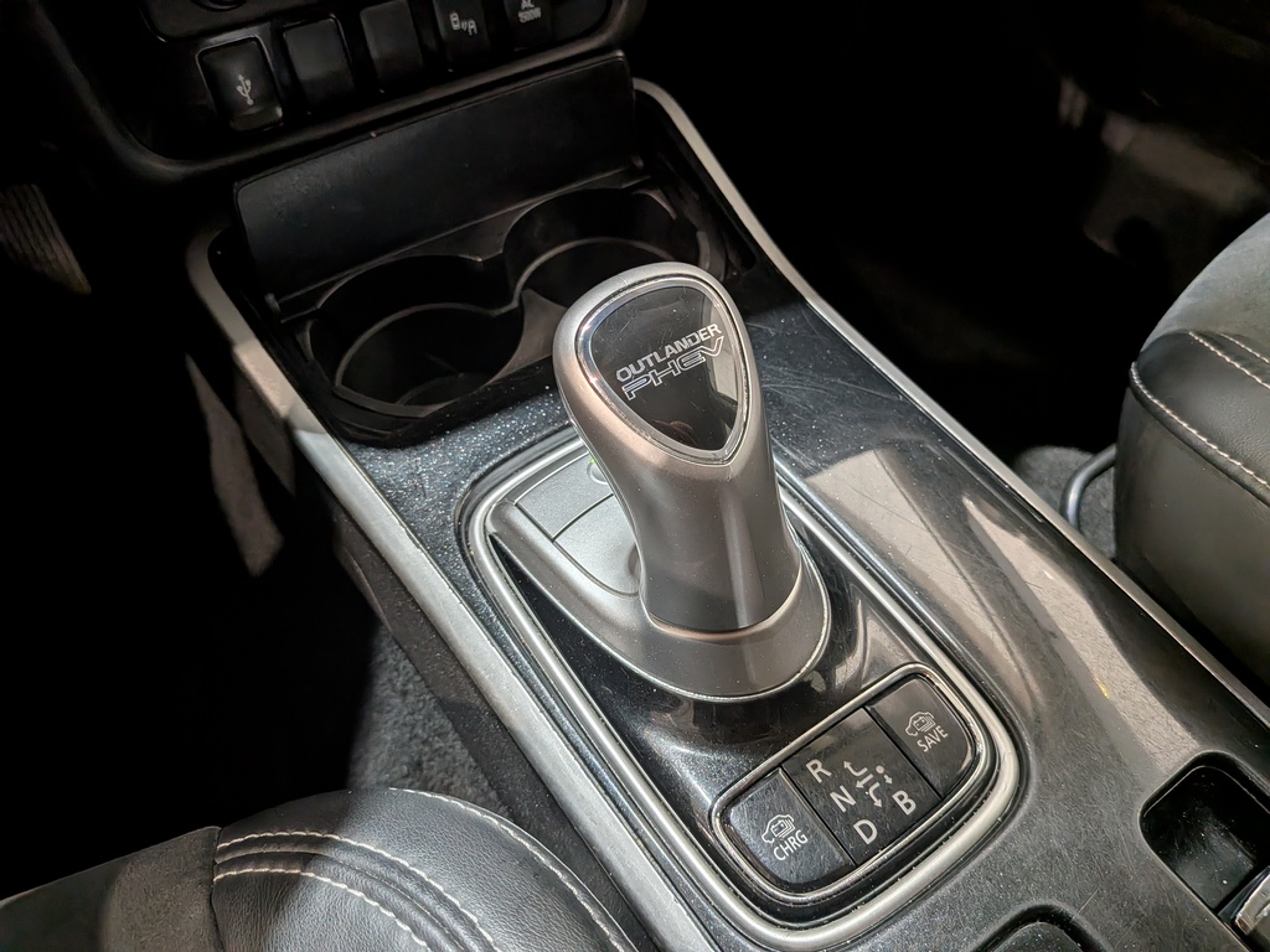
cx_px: 635
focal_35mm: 24
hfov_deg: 71.6
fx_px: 881
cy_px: 476
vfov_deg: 56.8
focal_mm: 4.53
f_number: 1.7
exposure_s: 1/50
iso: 32
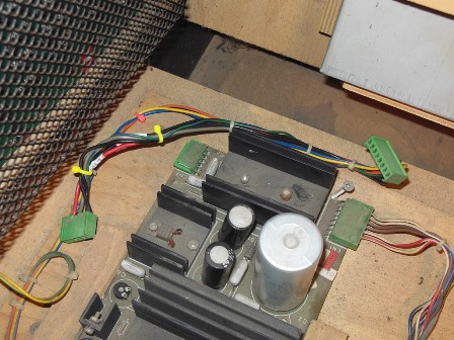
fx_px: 656
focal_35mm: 50
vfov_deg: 29.1
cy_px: 170
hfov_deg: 38.2
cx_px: 227
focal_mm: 8.9
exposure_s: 1/60
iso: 125
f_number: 4
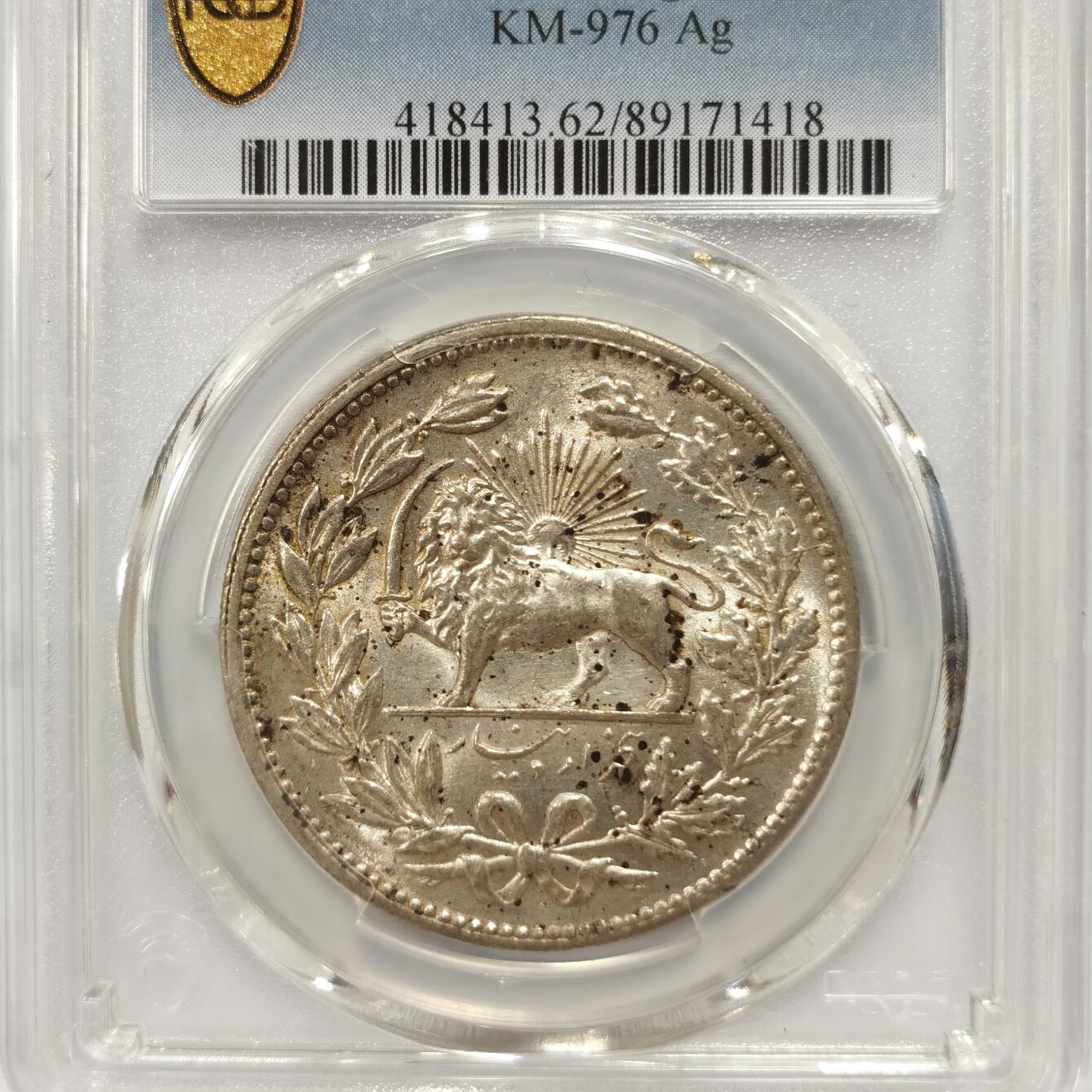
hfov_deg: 26.9
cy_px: 432
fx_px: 2284
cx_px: 544
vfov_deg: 26.8
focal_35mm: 64
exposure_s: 1/100
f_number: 16
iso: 100
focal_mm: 5.56
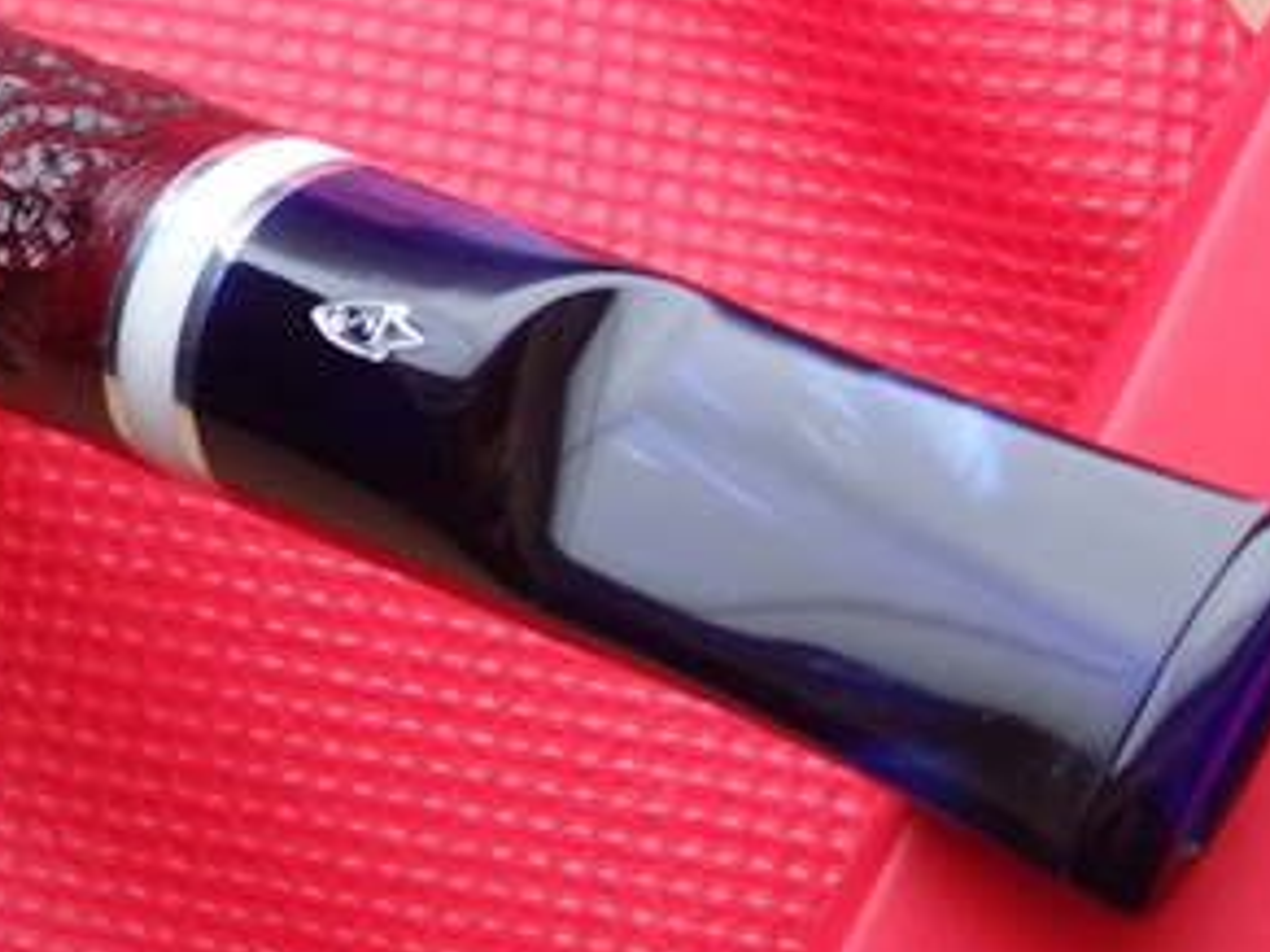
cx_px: -65
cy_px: 114
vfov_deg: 9.0
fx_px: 6051
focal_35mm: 165
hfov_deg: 11.8
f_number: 4.2
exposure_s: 1/15
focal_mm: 10.8
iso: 125
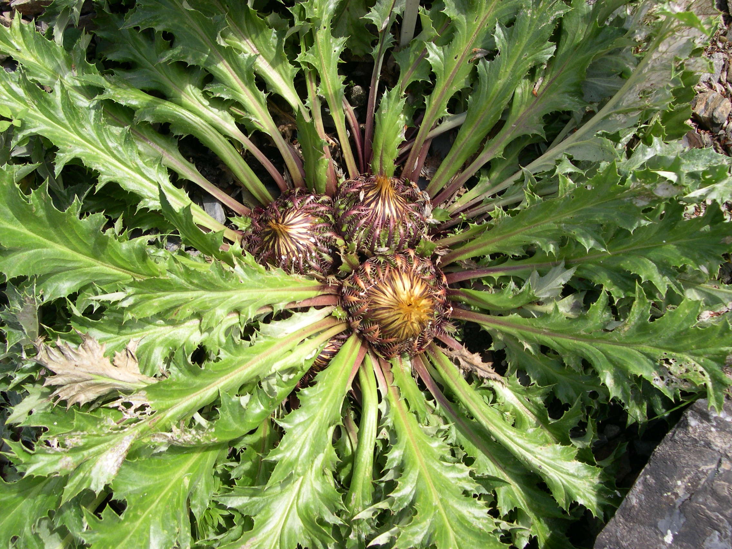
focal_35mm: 38
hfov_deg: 49.0
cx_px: 366
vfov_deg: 37.7
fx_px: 804
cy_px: 274
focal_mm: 8
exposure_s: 1/103
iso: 100
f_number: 7.6
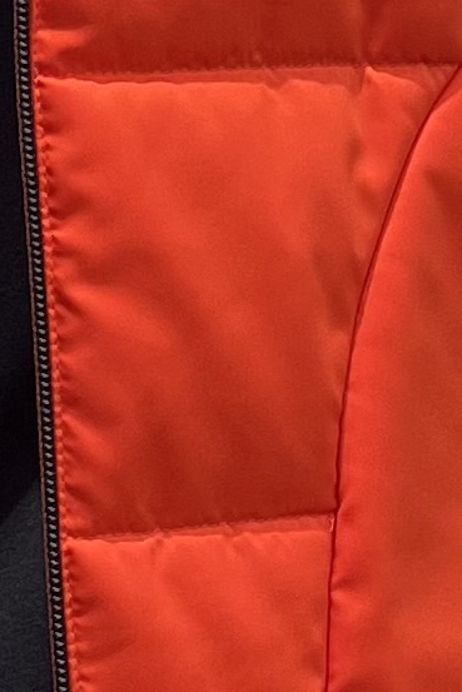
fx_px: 3790
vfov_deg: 10.1
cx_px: -238
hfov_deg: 6.9
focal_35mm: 197
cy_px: -389
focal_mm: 5.7
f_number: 1.5
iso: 80
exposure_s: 1/120
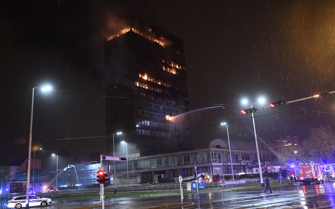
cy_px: 101
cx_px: 168
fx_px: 320
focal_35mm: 35
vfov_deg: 36.3
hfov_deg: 55.3
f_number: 2.8
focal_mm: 34
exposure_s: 1/100
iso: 6400
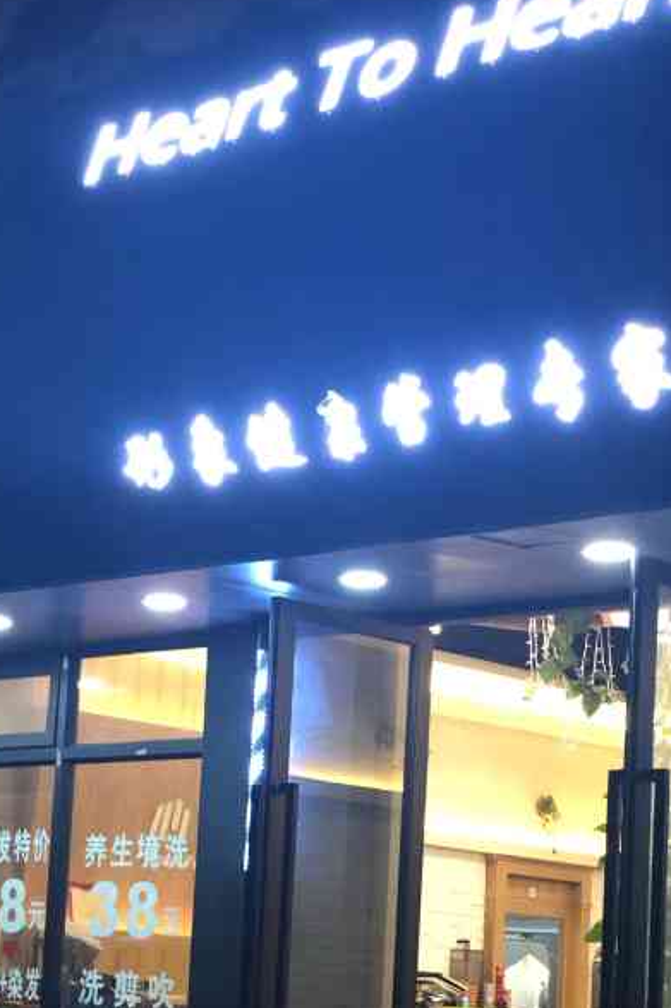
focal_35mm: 86
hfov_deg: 15.8
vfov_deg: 23.4
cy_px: 748
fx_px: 2406
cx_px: 137
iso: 160
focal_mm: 6
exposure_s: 1/25
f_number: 2.4
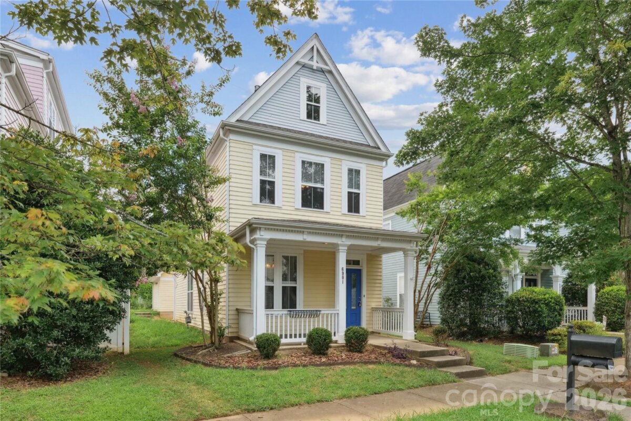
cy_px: 210
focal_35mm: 21
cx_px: 316
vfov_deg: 59.5
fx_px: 368
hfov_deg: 81.2
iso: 800
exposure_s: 1/250
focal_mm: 21
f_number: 10
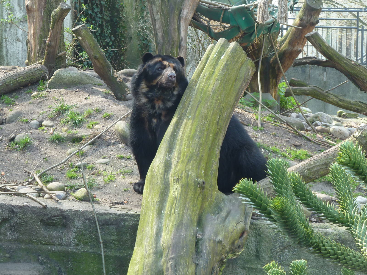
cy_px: 138
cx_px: 184
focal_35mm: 111
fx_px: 1177
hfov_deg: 17.7
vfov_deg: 13.3
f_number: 4.4
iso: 100
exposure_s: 1/50
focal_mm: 18.2
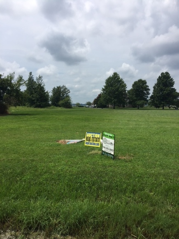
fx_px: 200
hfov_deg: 48.2
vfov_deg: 61.7
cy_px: 120
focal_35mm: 29
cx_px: 90
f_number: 2.2
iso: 32
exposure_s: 1/3049
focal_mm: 4.15
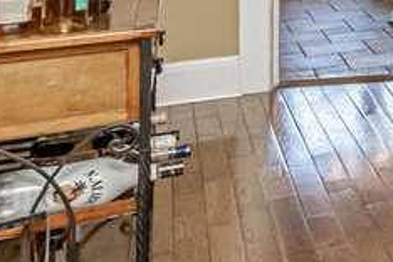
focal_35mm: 82
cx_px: 947
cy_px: -197
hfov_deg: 14.9
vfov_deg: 14.7
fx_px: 895
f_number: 10
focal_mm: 10
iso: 1250
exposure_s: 1/60
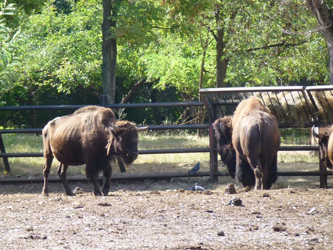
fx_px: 3694
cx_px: 166
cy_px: 125
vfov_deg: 3.9
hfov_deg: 5.2
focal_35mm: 384
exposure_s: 1/125
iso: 200
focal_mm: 68.8
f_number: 5.9
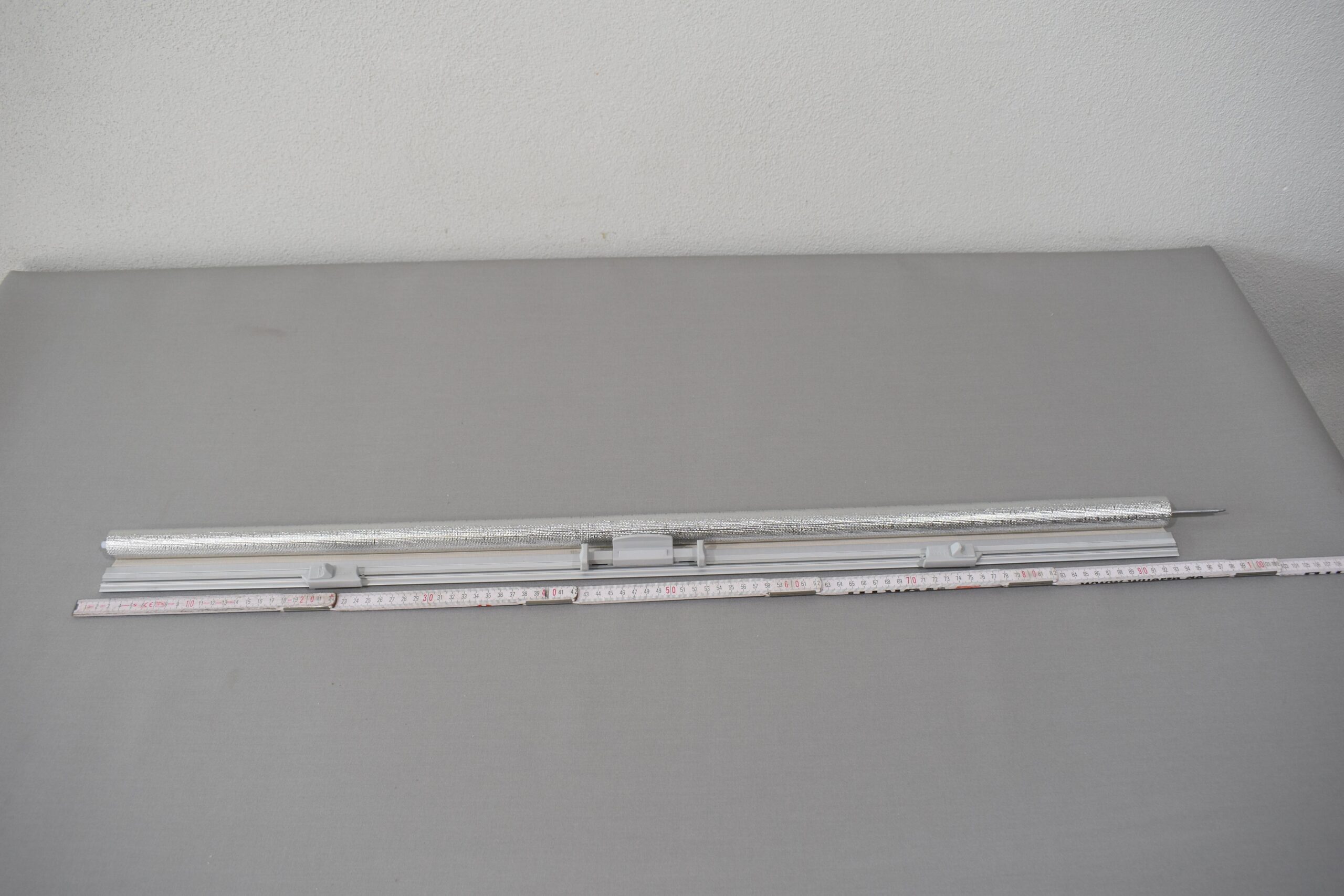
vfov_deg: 43.6
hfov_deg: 61.9
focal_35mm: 30
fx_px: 1120
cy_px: 448
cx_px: 672
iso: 320
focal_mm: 20
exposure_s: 1/125
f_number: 5.6
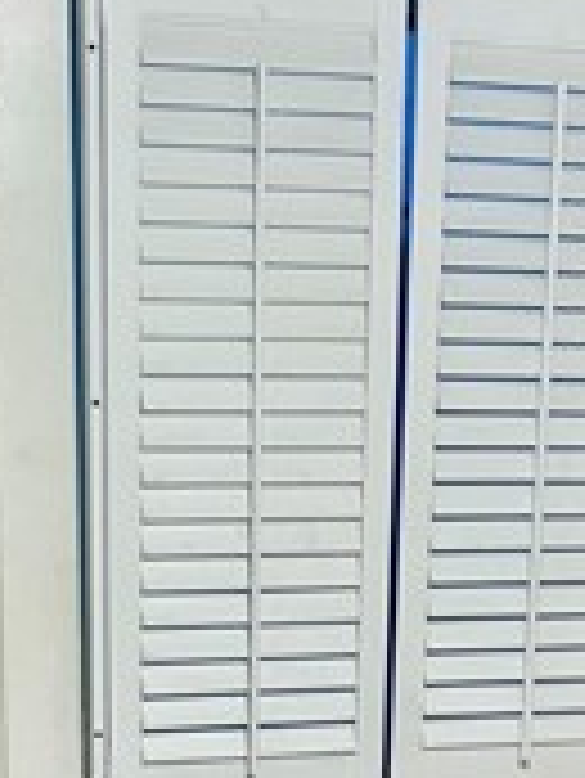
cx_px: 261
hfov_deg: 15.4
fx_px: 2161
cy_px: 904
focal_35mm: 96
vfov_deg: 19.4
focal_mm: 5.7
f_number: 1.5
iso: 250
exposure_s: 1/60
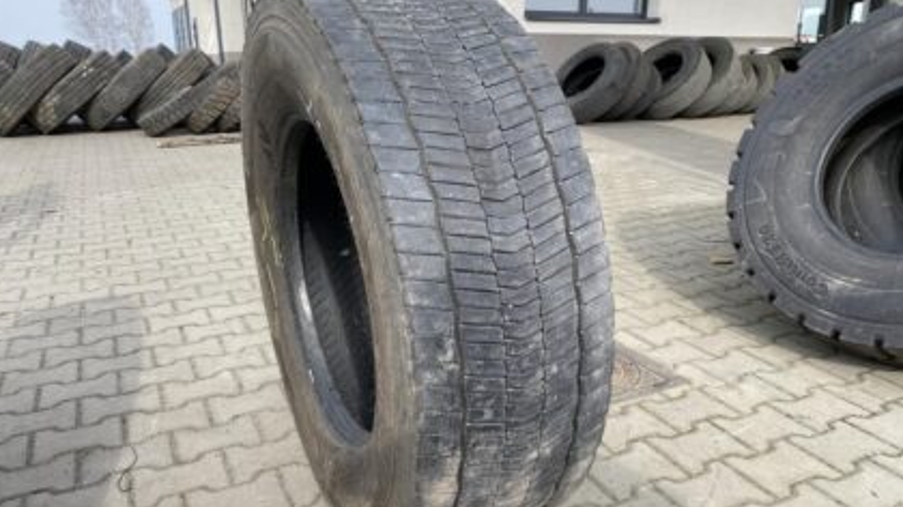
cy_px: 278
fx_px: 694
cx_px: 447
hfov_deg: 66.1
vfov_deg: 40.1
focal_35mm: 29
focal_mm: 4.25
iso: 32
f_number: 1.8
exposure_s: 1/816
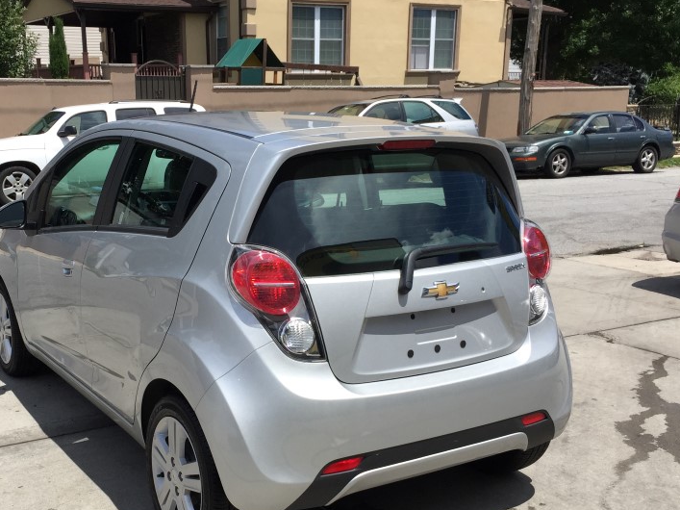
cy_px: 304
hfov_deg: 44.5
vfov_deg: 34.2
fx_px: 825
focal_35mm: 42
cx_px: 260
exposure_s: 1/2198
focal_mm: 4.15
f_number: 2.2
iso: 32
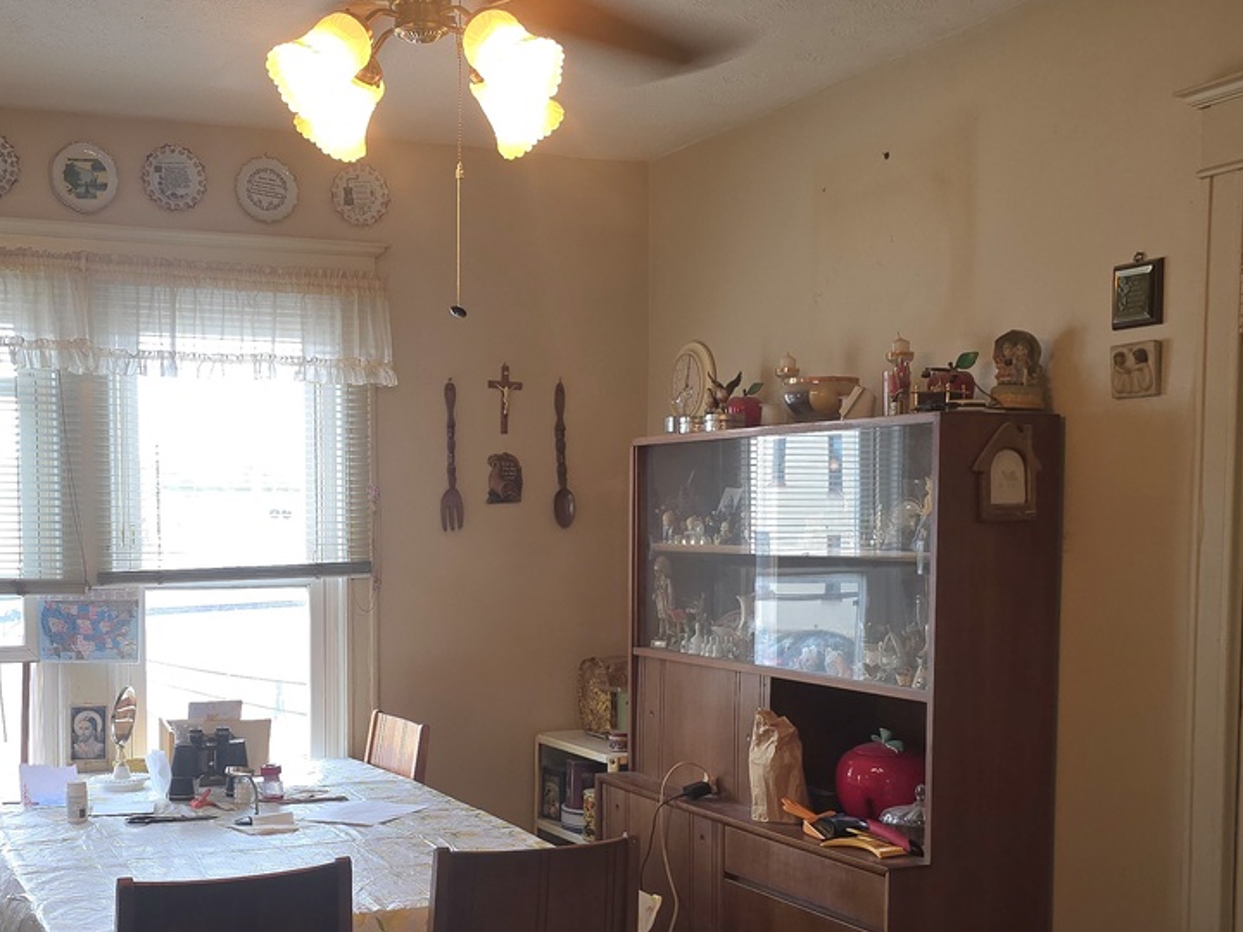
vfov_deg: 31.3
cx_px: 470
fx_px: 1652
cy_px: 613
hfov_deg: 41.0
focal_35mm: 46
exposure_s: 1/60.2
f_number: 1.7
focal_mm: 6.3
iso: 50
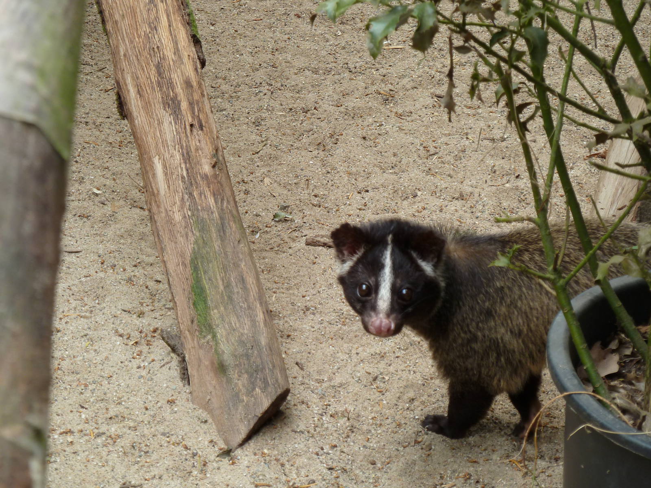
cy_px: 244
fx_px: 2576
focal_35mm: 137
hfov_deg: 14.4
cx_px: 326
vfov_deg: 10.8
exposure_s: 1/50
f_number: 4.5
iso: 125
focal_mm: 22.5
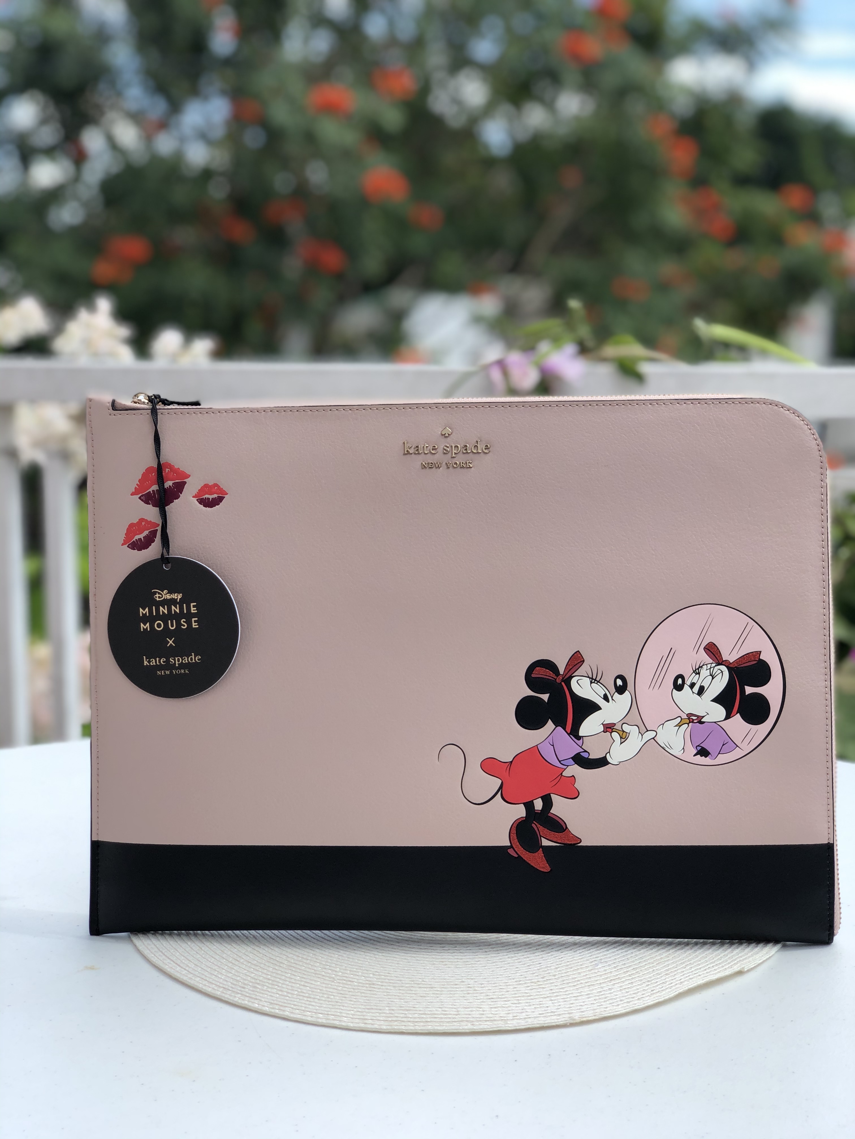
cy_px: 570
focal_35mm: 52
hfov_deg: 28.0
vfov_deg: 36.8
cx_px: 428
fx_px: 1713
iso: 16
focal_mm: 6
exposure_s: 1/445
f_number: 2.4
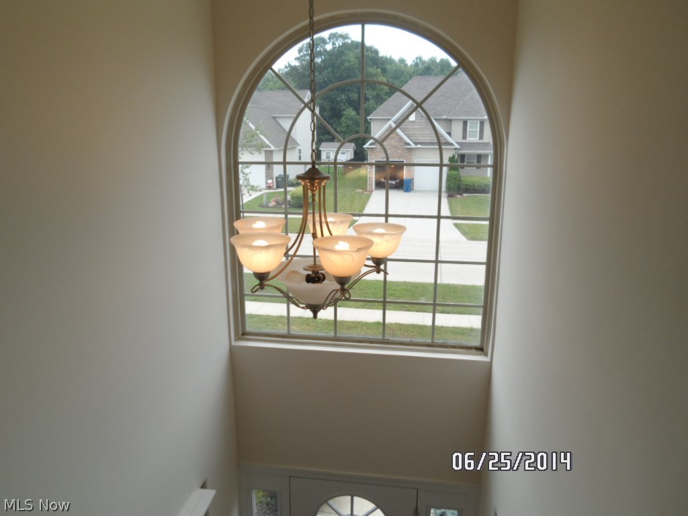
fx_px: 497
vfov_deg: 54.9
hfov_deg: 69.4
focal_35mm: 25
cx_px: 344
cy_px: 258
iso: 80
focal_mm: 4.5
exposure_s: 1/350
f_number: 2.5
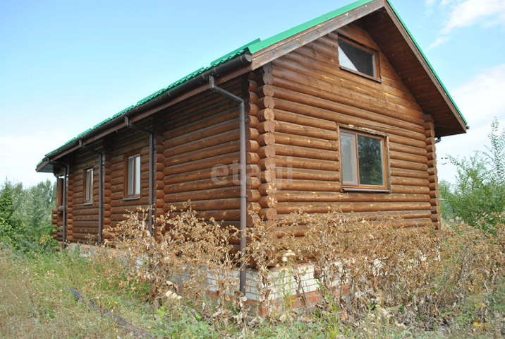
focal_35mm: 27
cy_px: 170
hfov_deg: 67.3
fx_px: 379
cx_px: 252
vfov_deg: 48.1
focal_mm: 18
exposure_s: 1/200
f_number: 6.3
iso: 100
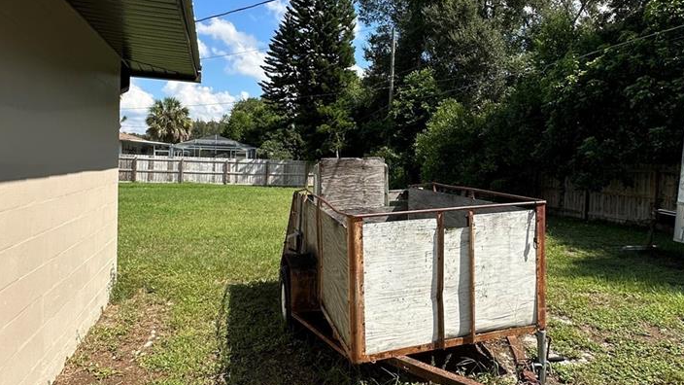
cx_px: 388
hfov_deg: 71.6
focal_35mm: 26
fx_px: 472
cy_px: 172
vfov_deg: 44.3
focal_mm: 2.22
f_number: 2.2
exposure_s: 1/1304
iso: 50
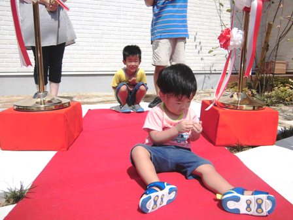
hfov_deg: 67.3
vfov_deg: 53.1
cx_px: 146
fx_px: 220
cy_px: 110
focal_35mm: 26
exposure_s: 1/250
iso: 100
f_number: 7.9
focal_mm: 4.7
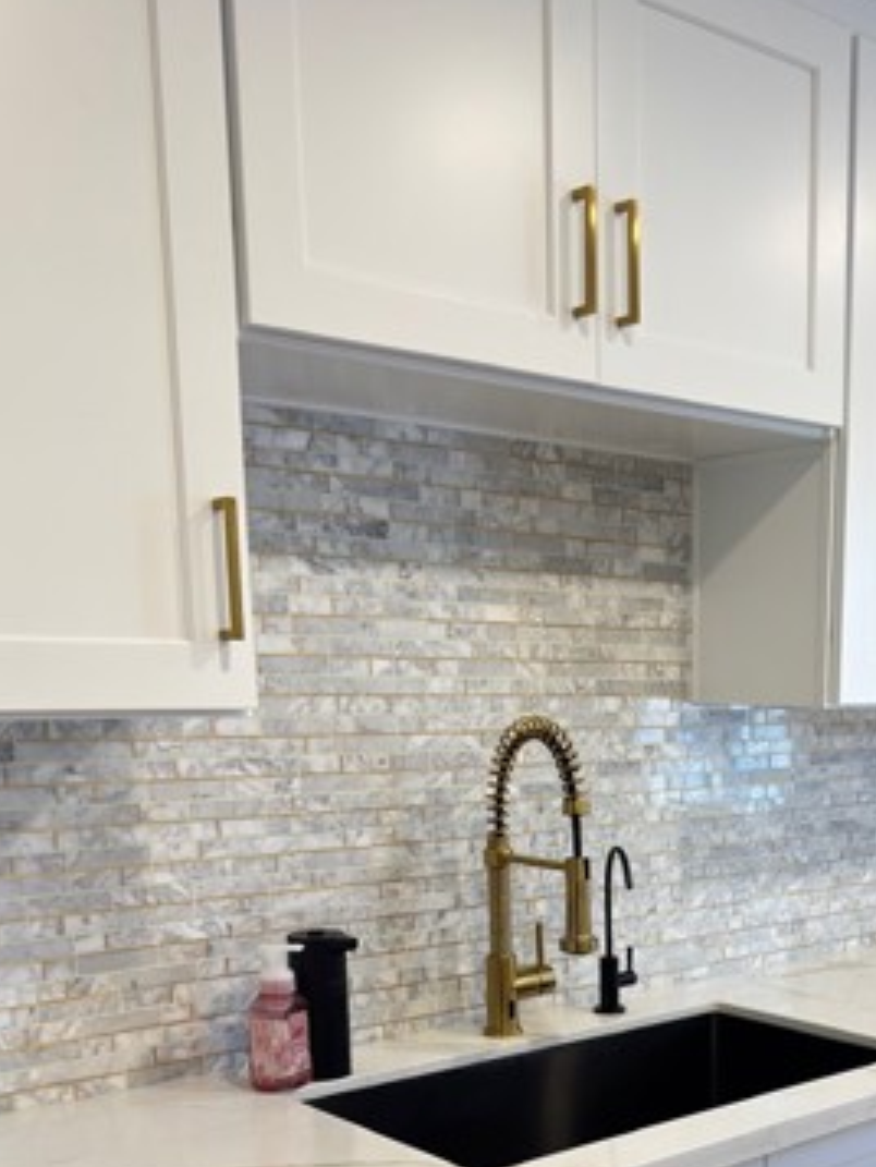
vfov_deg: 41.7
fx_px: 1450
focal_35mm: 43
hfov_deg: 32.5
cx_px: 732
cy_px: 951
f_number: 1.78
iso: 125
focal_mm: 6.76
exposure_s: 1/60
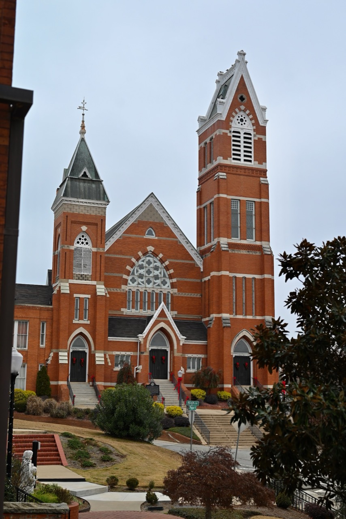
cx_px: 173
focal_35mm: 50
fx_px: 720
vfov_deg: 39.6
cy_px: 260
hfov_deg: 27.0
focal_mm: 50
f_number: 4
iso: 220
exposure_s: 1/250
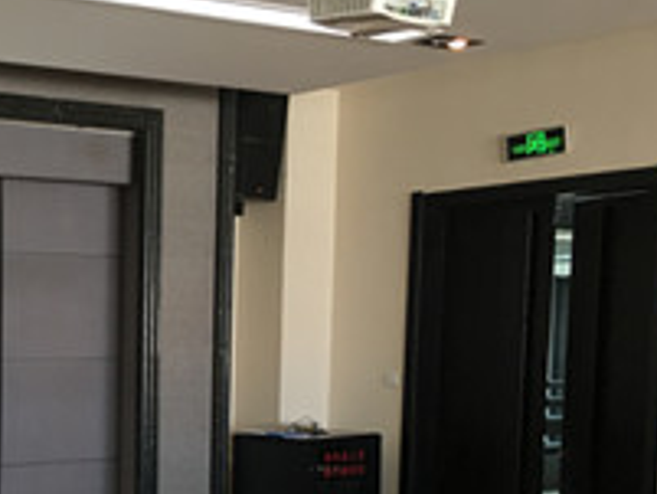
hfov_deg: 24.8
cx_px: -98
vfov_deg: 19.8
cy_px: 509
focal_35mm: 72
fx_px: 1367
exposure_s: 1/17
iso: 32
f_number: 2.2
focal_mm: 4.15
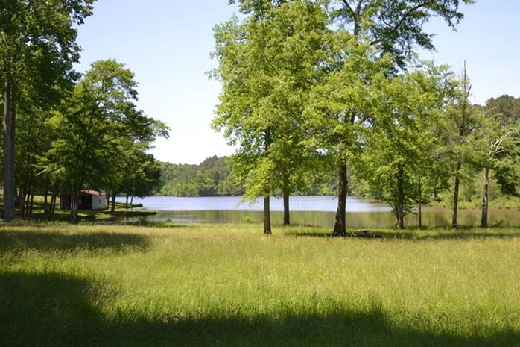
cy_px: 169
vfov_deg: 30.5
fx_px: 635
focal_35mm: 44
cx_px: 332
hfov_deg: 44.1
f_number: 6.3
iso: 100
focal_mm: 20
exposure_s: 1/160
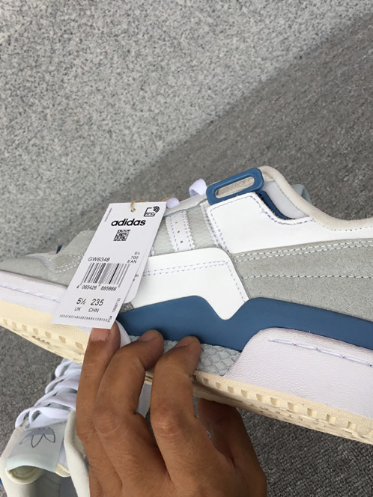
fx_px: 603
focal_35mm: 42
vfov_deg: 44.8
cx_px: 140
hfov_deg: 34.2
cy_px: 247
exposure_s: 1/177
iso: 25
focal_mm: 3.3
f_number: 2.4
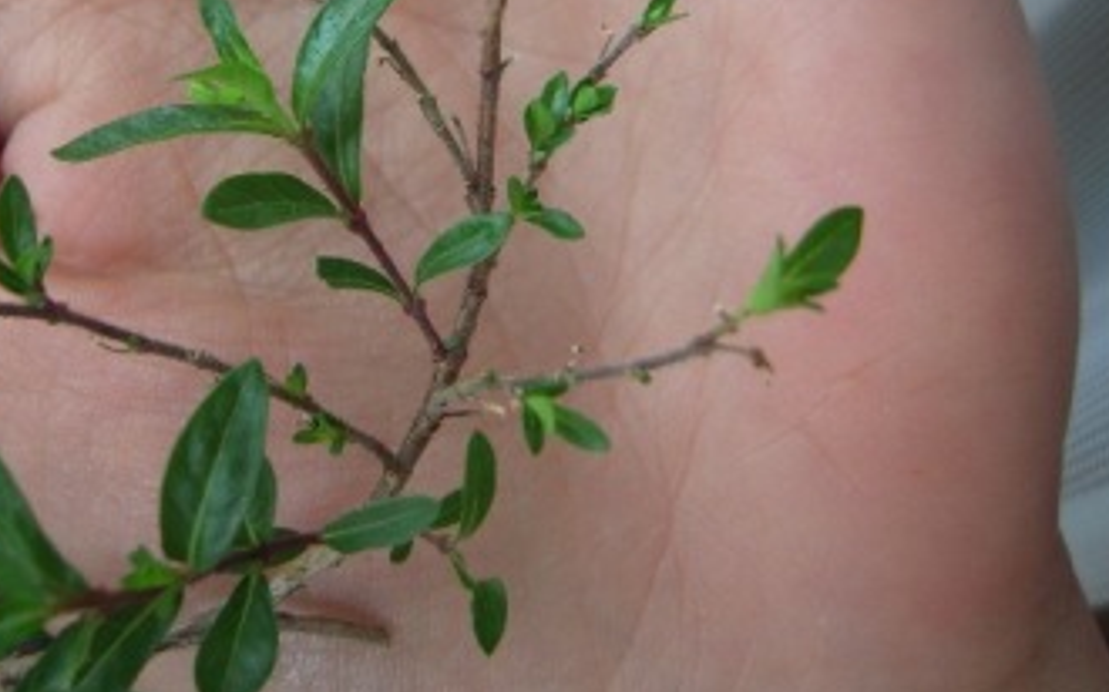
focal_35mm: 46
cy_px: 66
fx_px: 1390
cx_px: 378
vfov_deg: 27.0
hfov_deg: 43.0
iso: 100
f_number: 2.7
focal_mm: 5
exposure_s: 1/50
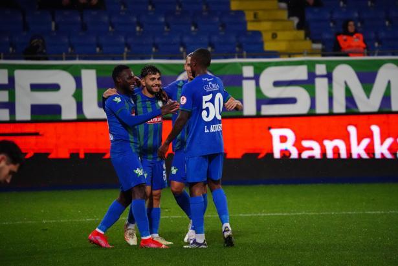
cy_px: 133
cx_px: 199
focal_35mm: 376
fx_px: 4157
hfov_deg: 5.5
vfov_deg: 3.7
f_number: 6.3
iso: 16000
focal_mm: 376
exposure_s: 1/1600
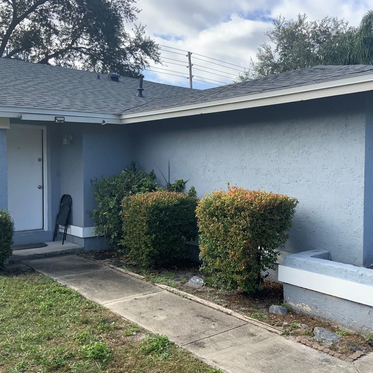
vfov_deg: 46.0
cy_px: 184
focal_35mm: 36
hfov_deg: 45.8
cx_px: 224
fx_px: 439
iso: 16
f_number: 1.8
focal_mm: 3
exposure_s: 1/691
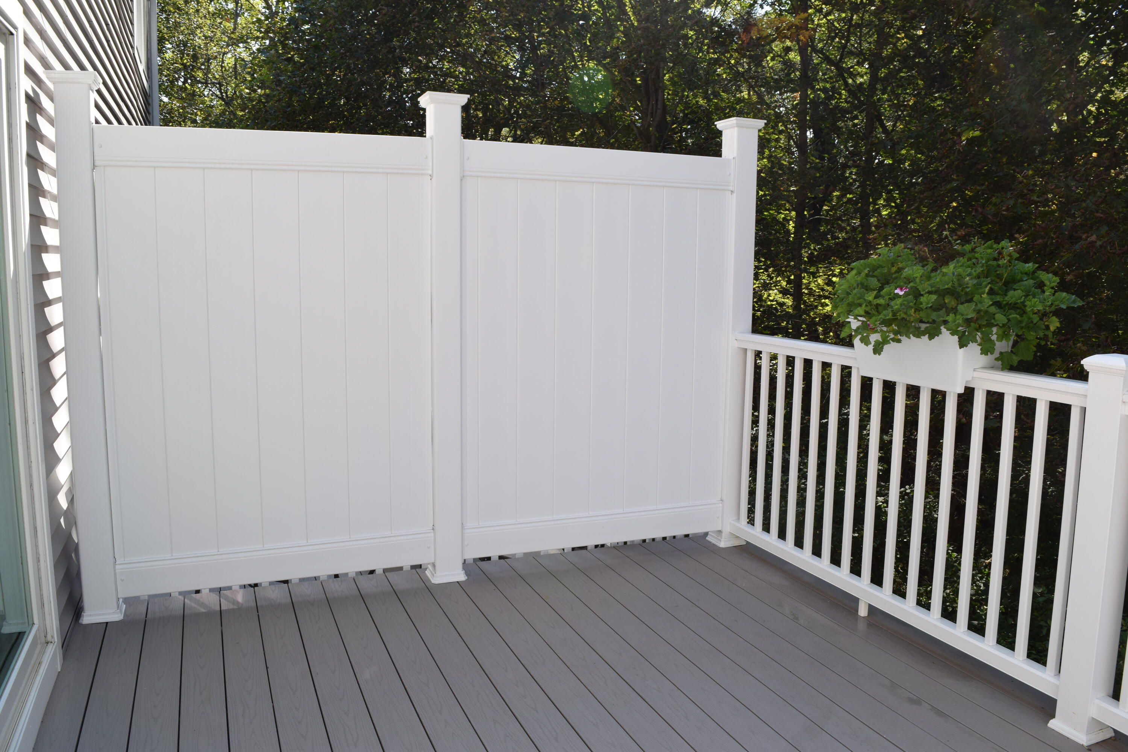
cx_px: 564
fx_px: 846
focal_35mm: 27
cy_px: 376
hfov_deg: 67.4
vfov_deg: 47.9
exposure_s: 1/250
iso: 280
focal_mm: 18
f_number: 8
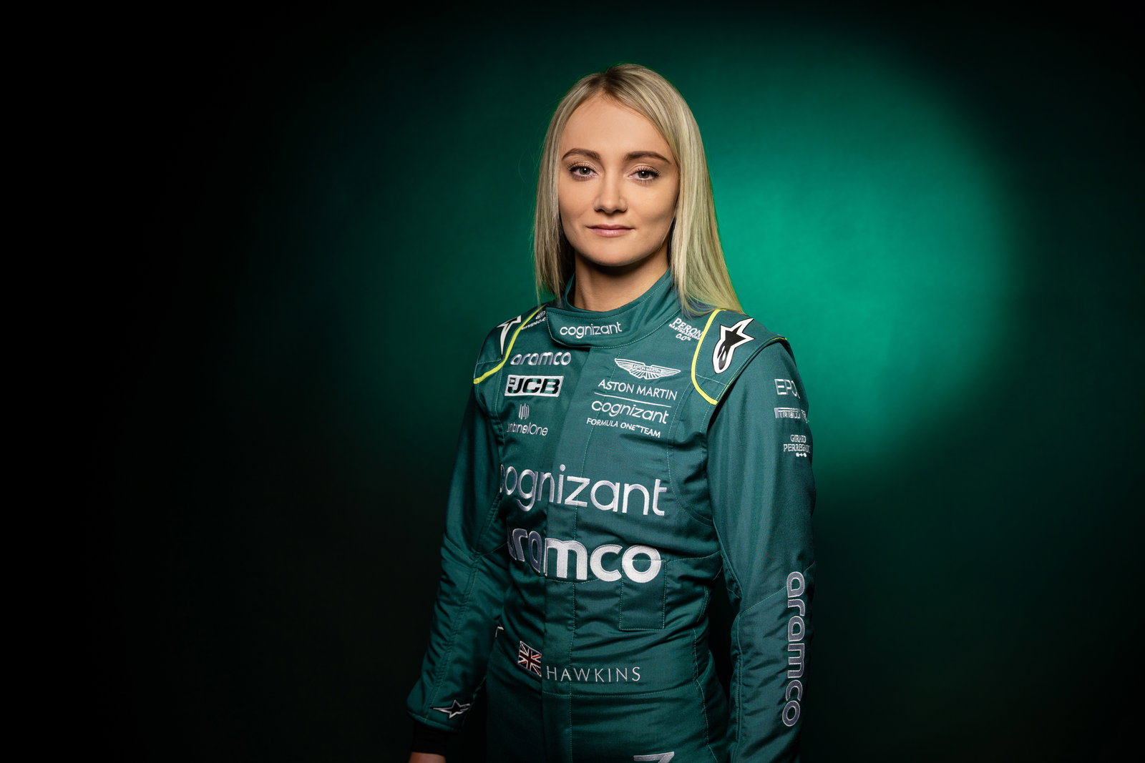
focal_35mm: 46
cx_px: 572
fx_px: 1463
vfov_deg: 29.2
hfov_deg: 42.7
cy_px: 382
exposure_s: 1/160
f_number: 4.5
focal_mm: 46
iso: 64
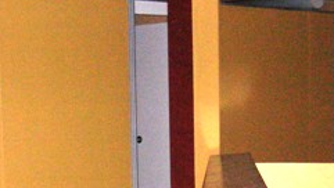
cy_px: 232
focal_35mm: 101
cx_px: 133
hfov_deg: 21.1
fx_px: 895
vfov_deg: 11.7
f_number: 2.8
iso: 200
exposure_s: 1/60.1
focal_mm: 5.8
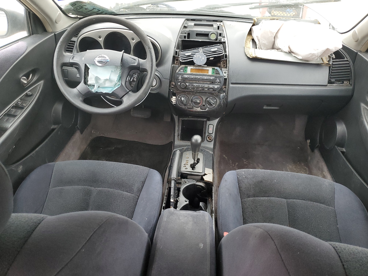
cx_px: 184
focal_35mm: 26
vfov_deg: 53.1
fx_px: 276
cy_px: 138
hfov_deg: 67.3
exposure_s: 1/120
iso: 84
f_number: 1.5
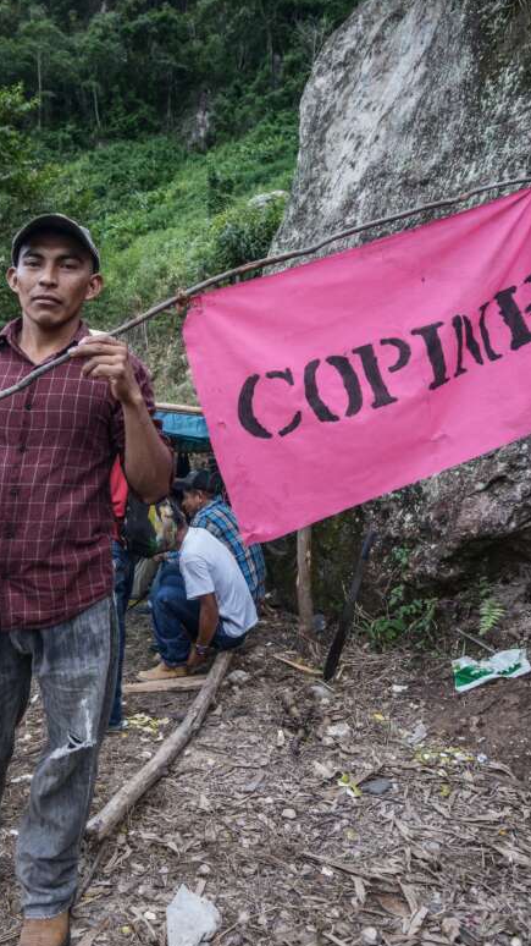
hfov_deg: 43.1
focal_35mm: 26
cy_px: 483
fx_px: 651
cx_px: 138
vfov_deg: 71.9
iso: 200
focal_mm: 16
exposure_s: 1/60
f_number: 4
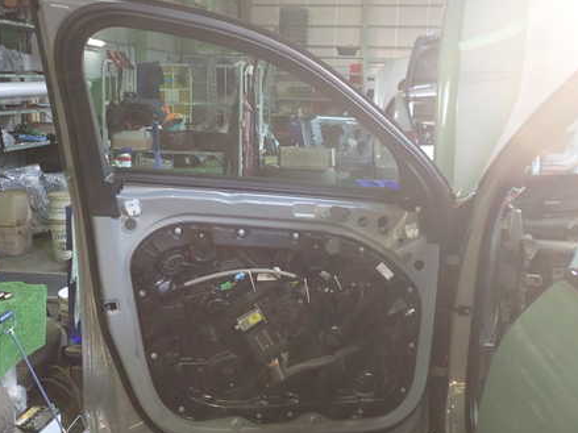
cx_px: 253
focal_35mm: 41
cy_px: 241
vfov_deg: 35.1
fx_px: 684
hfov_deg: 45.7
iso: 200
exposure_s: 1/40
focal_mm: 5.4
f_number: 2.3
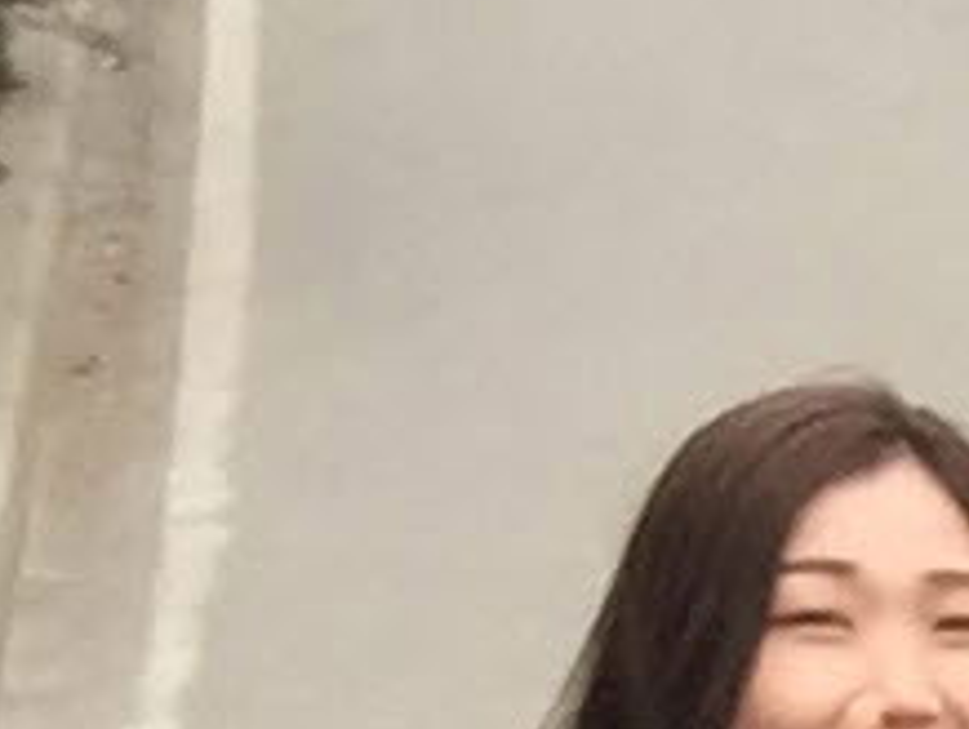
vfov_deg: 7.8
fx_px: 5100
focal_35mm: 182
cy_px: 1529
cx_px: 2396
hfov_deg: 9.5
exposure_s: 1/244
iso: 32
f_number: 2.2
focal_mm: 2.65
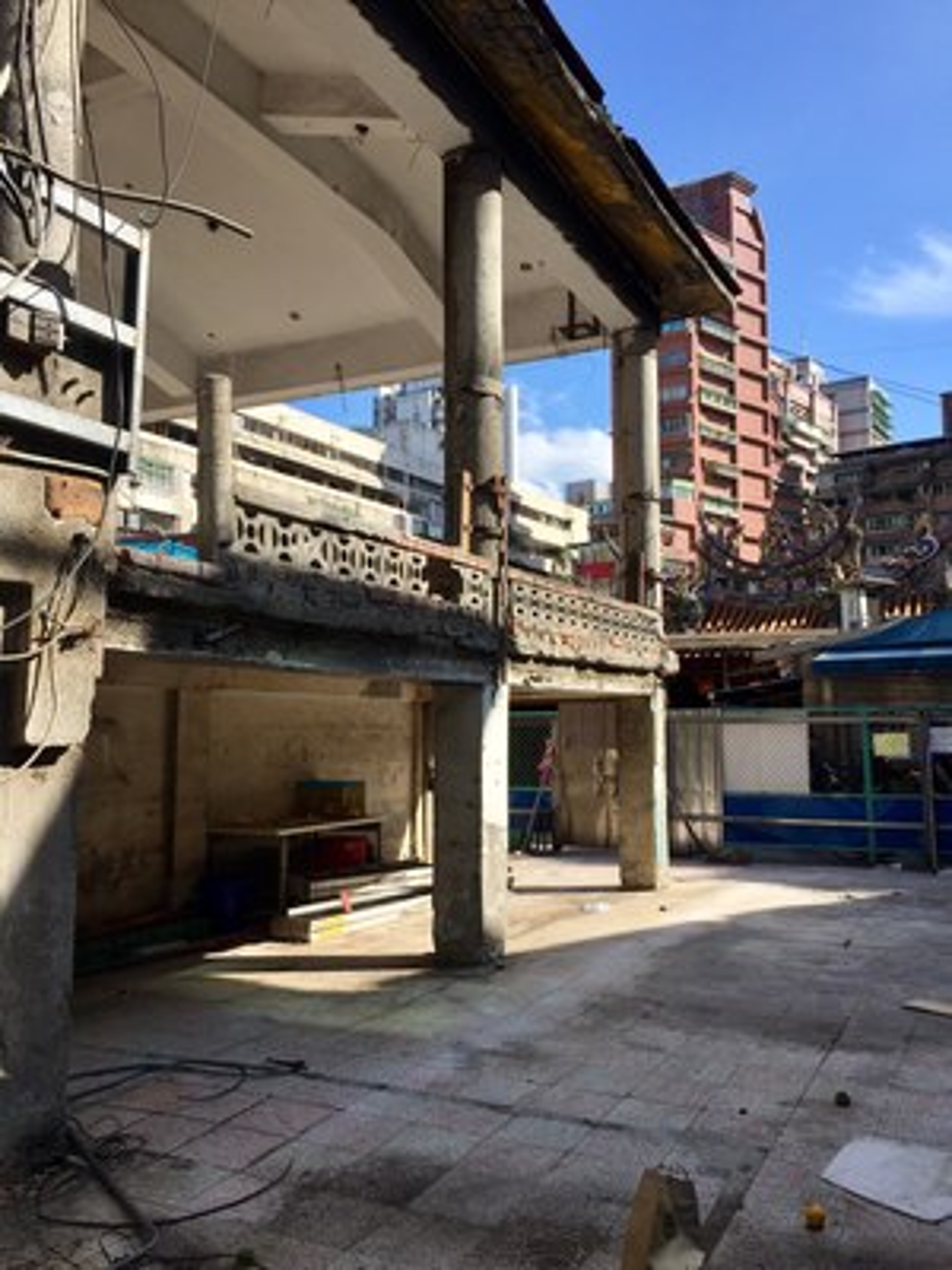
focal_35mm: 29
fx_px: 1063
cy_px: 635
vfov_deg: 61.7
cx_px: 476
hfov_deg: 48.2
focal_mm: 4.15
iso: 32
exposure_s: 1/2083
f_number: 2.2
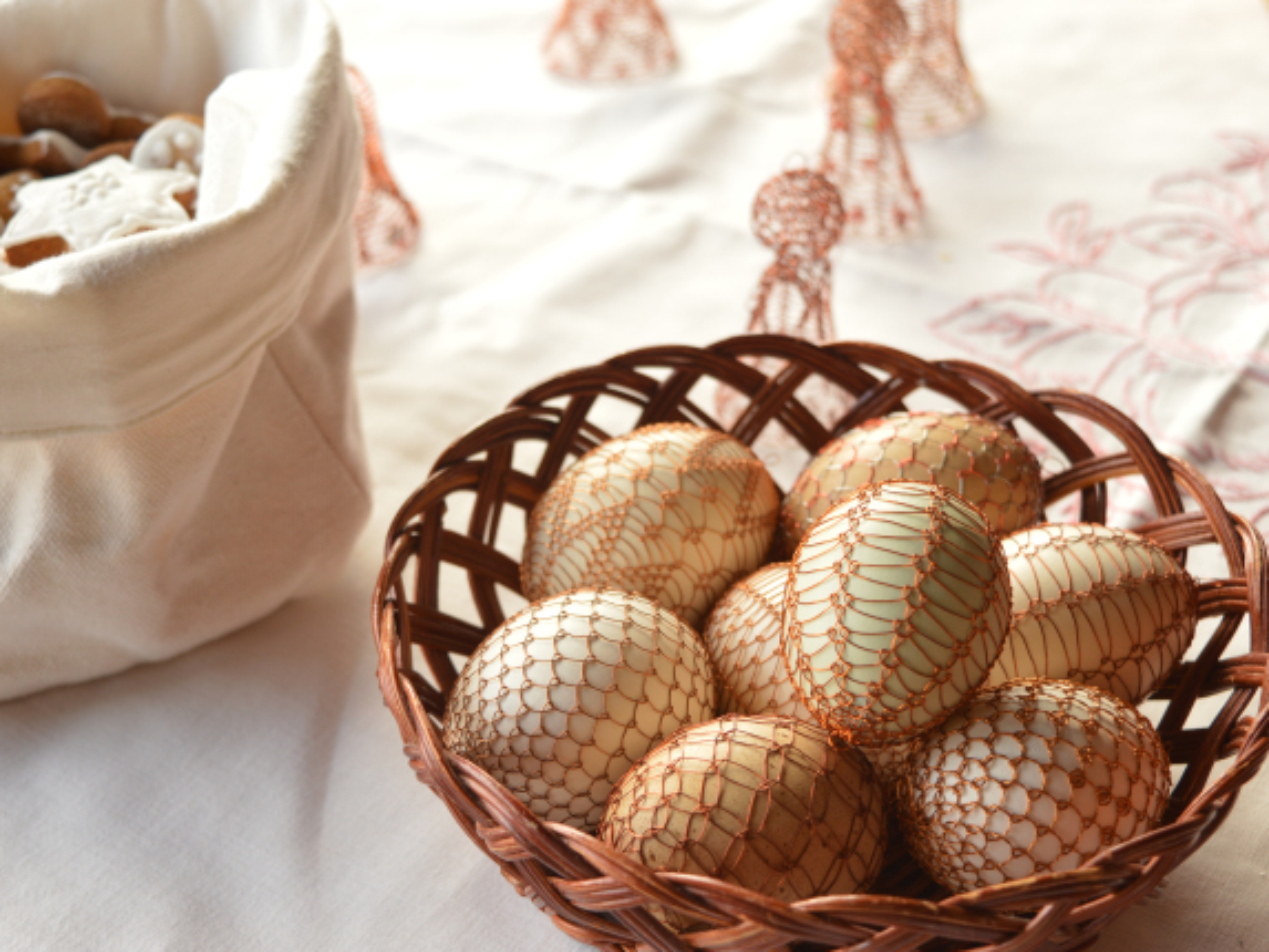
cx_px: 571
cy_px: 476
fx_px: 2420
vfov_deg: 22.3
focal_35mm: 66
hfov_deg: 29.4
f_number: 4.8
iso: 200
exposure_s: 1/30
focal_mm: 40
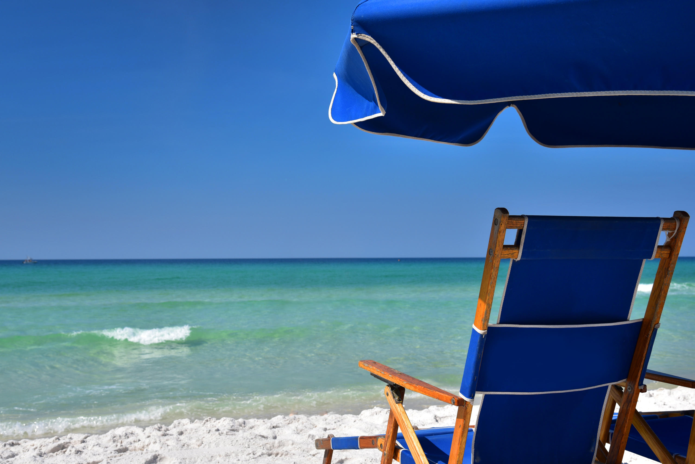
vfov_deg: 30.5
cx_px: 348
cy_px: 232
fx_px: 850
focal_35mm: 44
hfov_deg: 44.5
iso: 250
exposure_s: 1/500
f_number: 11
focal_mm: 44
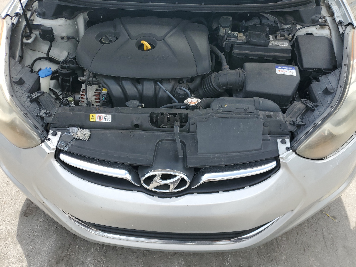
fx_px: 267
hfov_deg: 67.3
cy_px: 134
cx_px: 178
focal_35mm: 26
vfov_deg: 53.1
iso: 50
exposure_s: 1/1429
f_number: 1.5
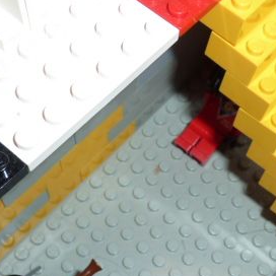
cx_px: 150
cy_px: 193
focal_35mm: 52
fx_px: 469
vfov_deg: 32.4
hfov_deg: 32.8
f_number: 4
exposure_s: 1/30
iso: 100
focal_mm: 4.1
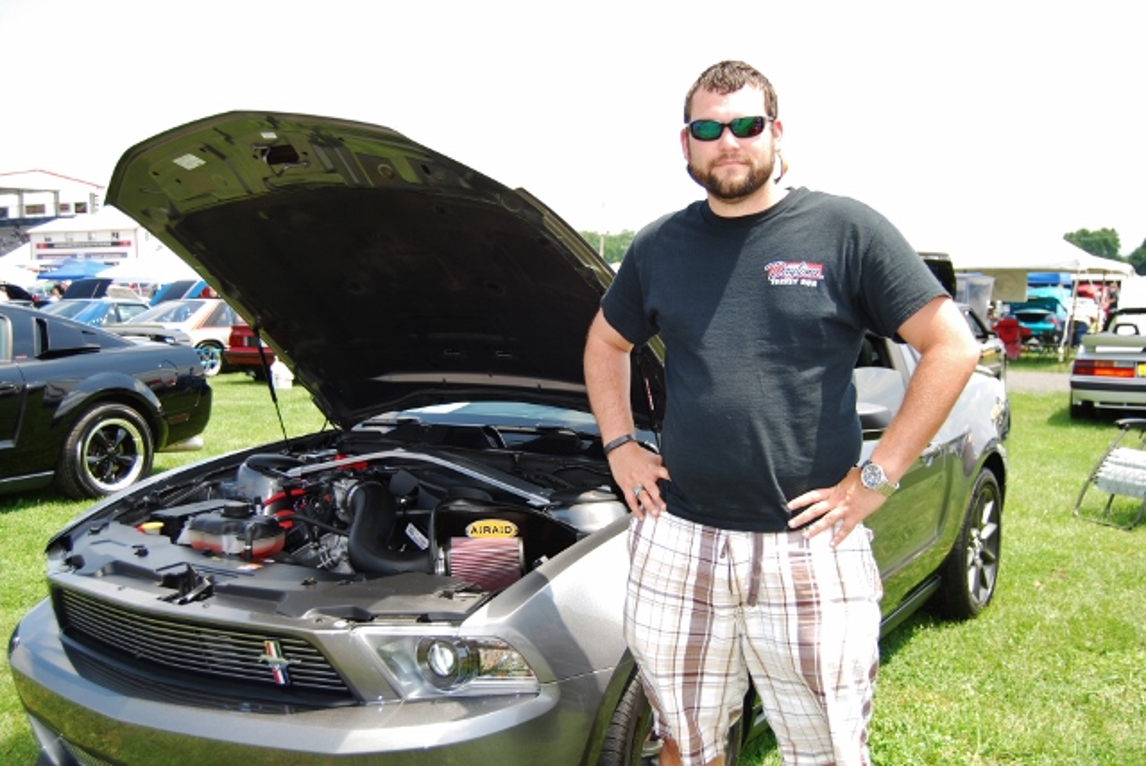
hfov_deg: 49.5
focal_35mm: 39
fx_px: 1243
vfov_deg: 34.3
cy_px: 383
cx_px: 573
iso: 100
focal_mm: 26
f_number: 4.2
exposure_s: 1/200
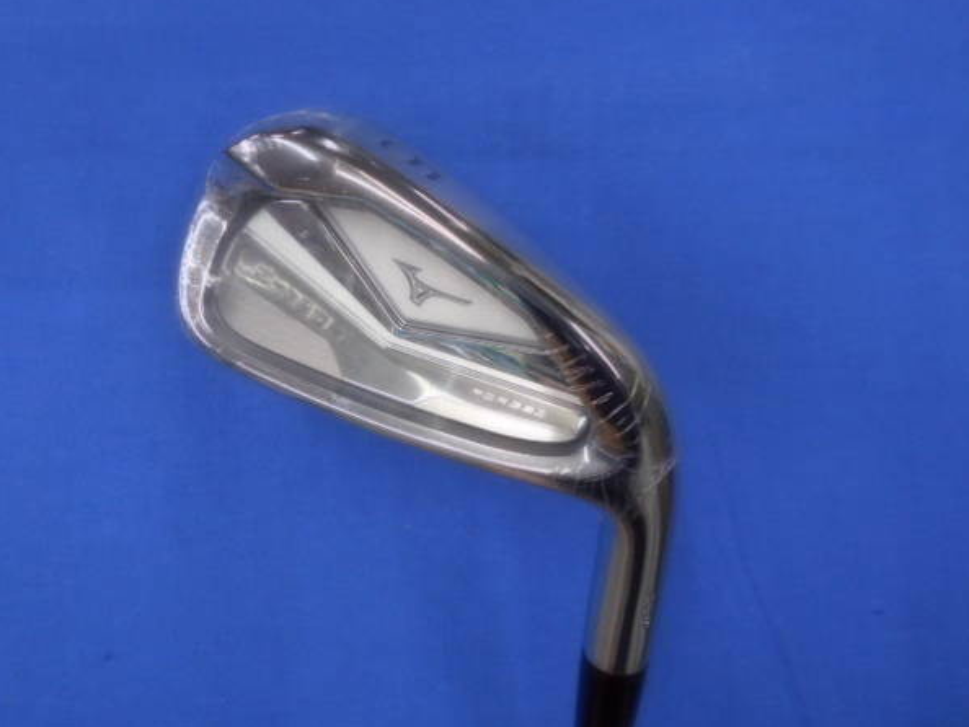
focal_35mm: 28
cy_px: 368
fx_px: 784
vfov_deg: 49.8
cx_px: 467
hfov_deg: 63.4
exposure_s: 1/30
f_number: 3.2
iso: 160
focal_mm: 4.6
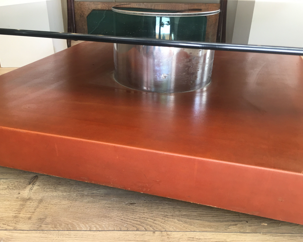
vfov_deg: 47.1
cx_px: 148
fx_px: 278
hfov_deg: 57.2
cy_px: 124
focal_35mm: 31
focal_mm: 4.15
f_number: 2.2
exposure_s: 1/17
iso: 40
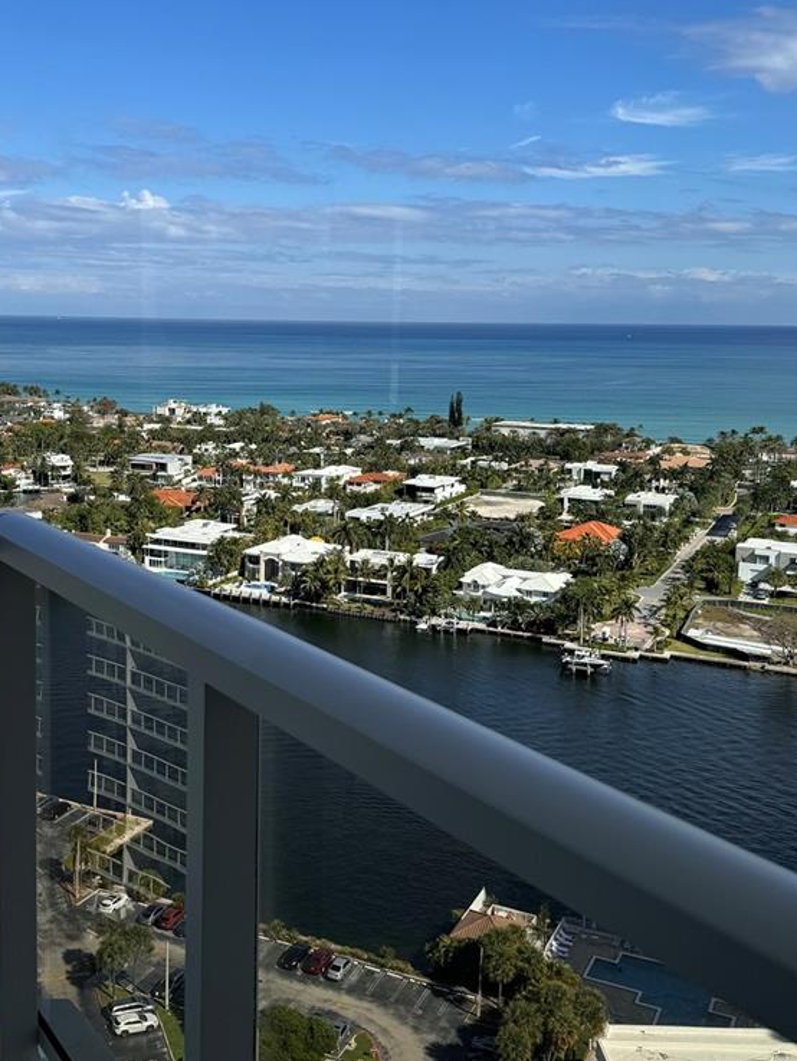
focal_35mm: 39
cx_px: 291
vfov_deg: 47.8
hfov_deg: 36.6
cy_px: 473
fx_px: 1197
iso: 80
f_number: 1.78
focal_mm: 6.86
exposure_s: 1/2959
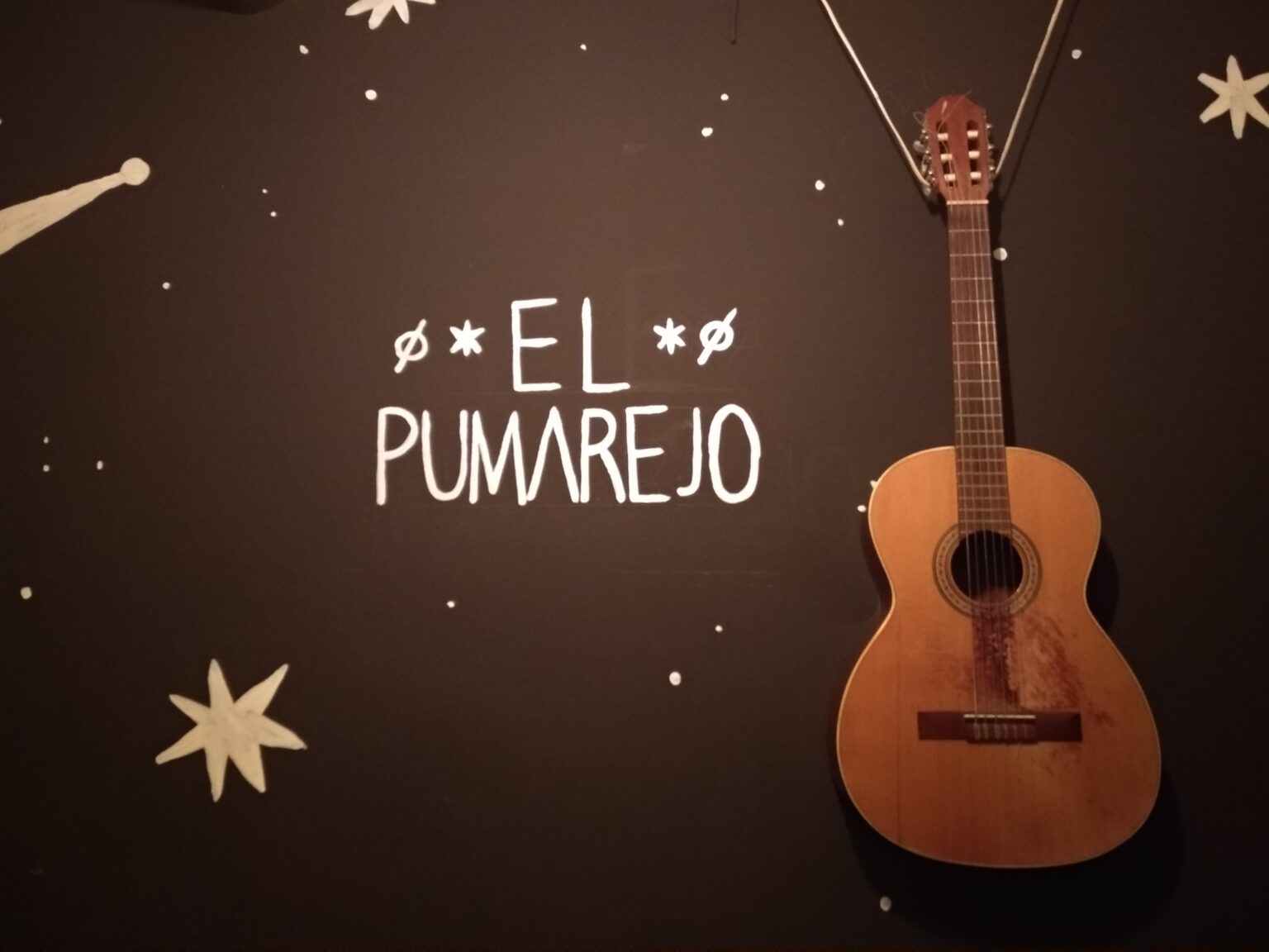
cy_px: 476
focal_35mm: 26
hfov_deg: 67.3
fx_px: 953
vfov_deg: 53.1
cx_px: 634
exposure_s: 1/13
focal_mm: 3.81
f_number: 2.2
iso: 6400
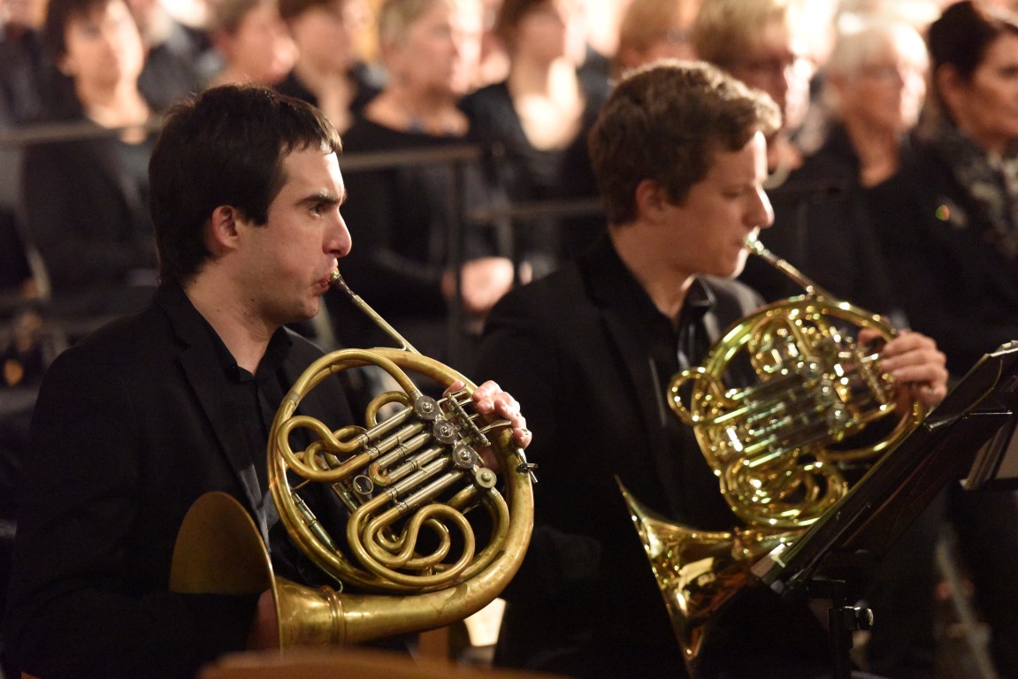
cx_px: 509
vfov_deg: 8.6
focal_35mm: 160
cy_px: 340
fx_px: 4525
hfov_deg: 12.8
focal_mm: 160
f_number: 2.8
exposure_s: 1/160
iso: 12800
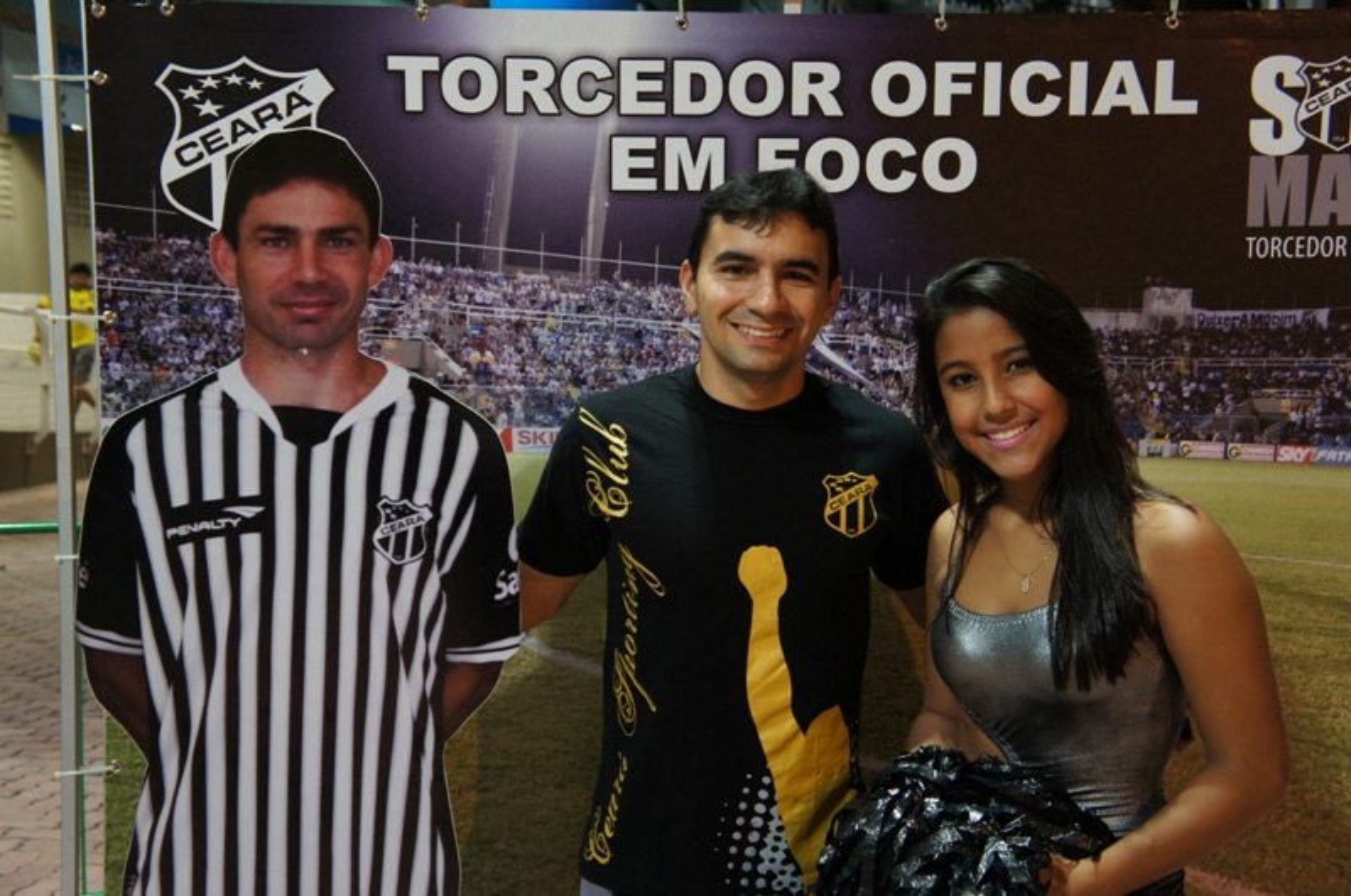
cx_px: 676
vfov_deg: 26.4
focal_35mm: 51
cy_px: 448
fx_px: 1911
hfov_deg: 38.9
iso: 1600
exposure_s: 1/30
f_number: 4.5
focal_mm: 34
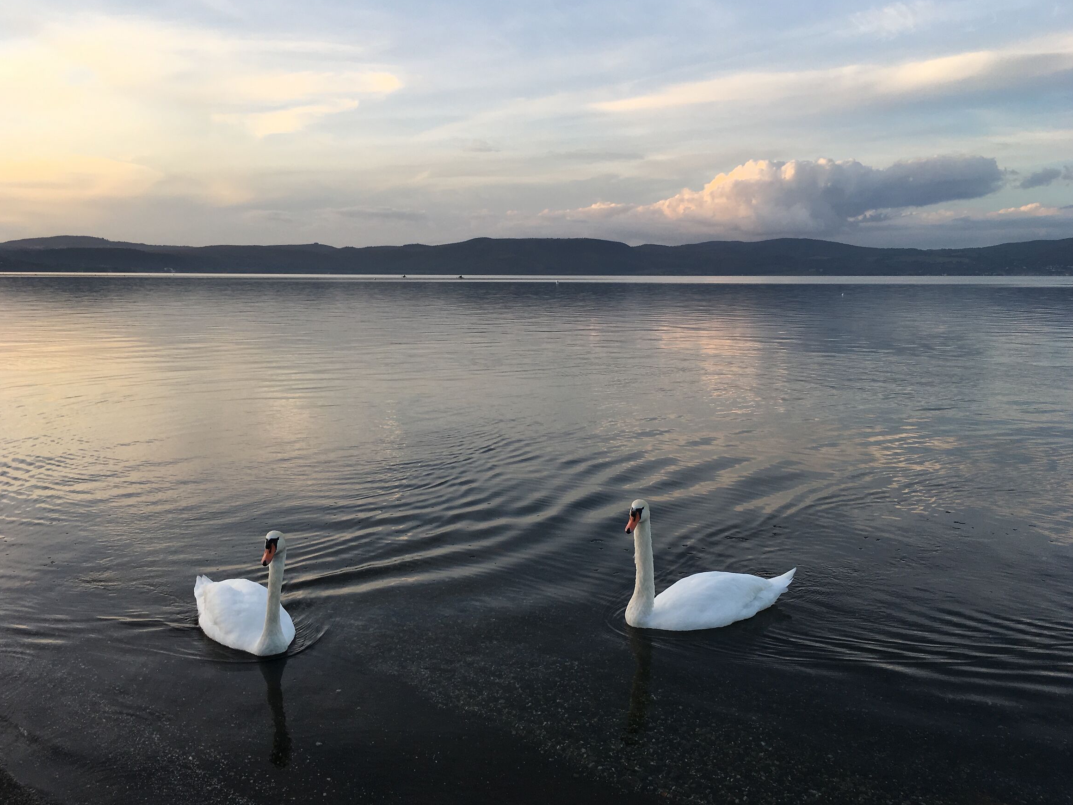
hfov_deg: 60.0
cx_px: 539
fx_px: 930
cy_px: 395
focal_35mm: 30
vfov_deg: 46.8
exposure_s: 1/236
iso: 25
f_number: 2.2
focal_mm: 4.15
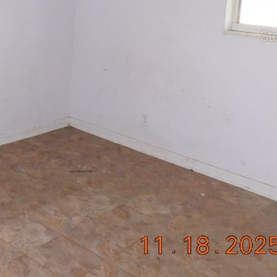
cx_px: -28
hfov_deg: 29.5
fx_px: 471
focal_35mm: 52
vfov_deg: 31.5
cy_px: 35
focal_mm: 4
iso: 200
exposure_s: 1/30
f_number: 3
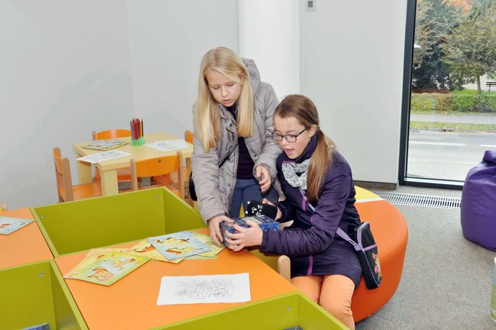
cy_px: 165
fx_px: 599
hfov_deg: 45.0
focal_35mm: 44
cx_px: 248
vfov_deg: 30.8
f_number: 13
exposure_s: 1/60
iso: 800
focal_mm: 29
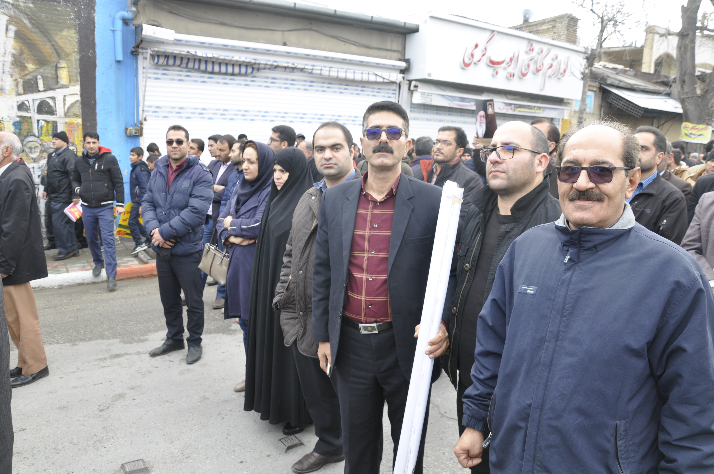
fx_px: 535
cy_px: 237
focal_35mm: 27
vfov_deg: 47.8
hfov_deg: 67.4
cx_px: 357
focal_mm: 18
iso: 200
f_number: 7.1
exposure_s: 1/50
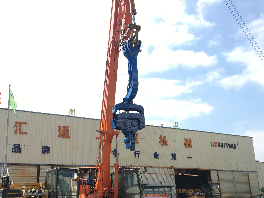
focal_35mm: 41
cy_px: 116
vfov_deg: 35.0
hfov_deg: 45.6
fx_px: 313
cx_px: 113
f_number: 2.2
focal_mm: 4.15
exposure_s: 1/986
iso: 25
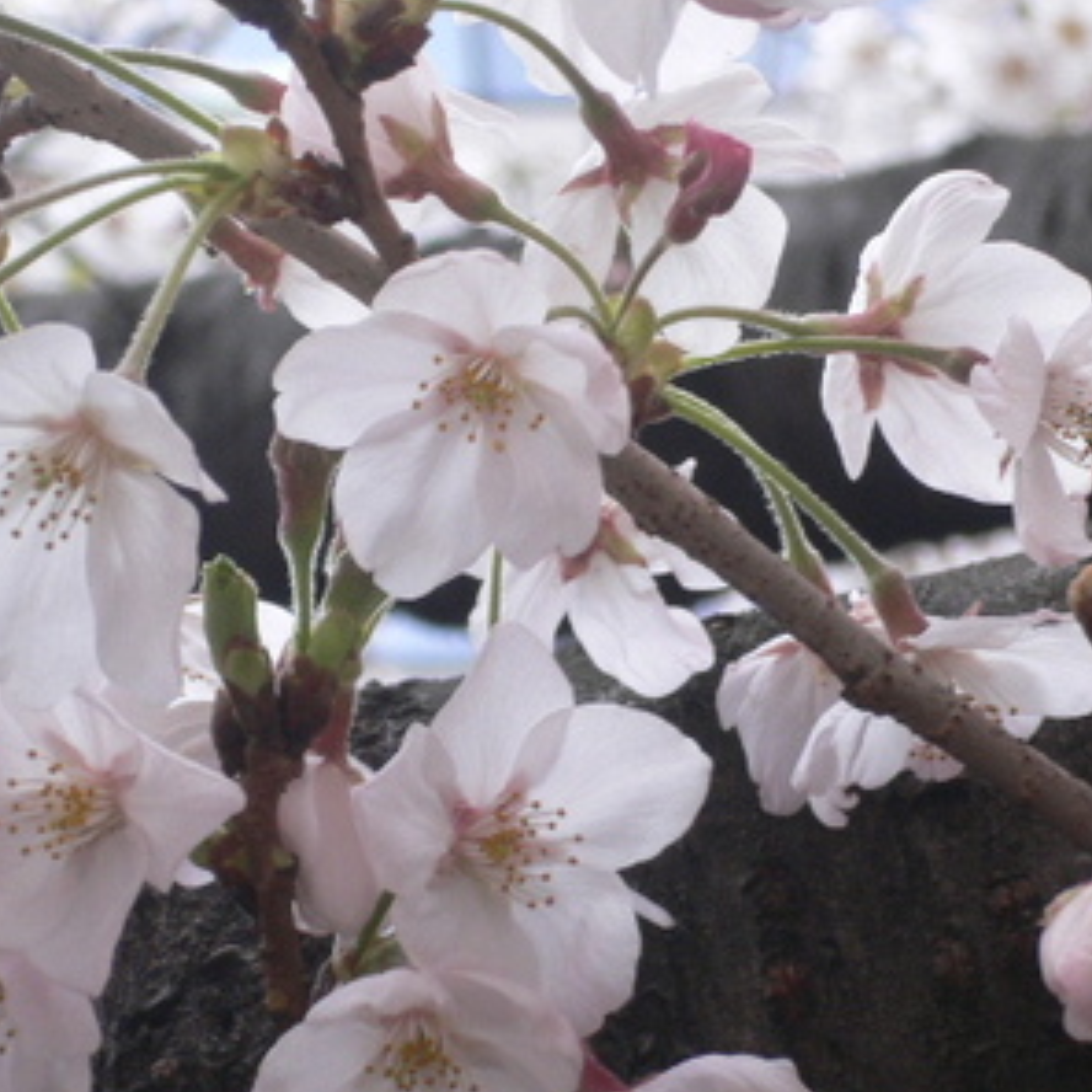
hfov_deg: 11.1
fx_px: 5603
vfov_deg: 11.1
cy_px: 481
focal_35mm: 157
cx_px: 321
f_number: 5
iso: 100
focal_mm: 17.4
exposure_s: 1/8
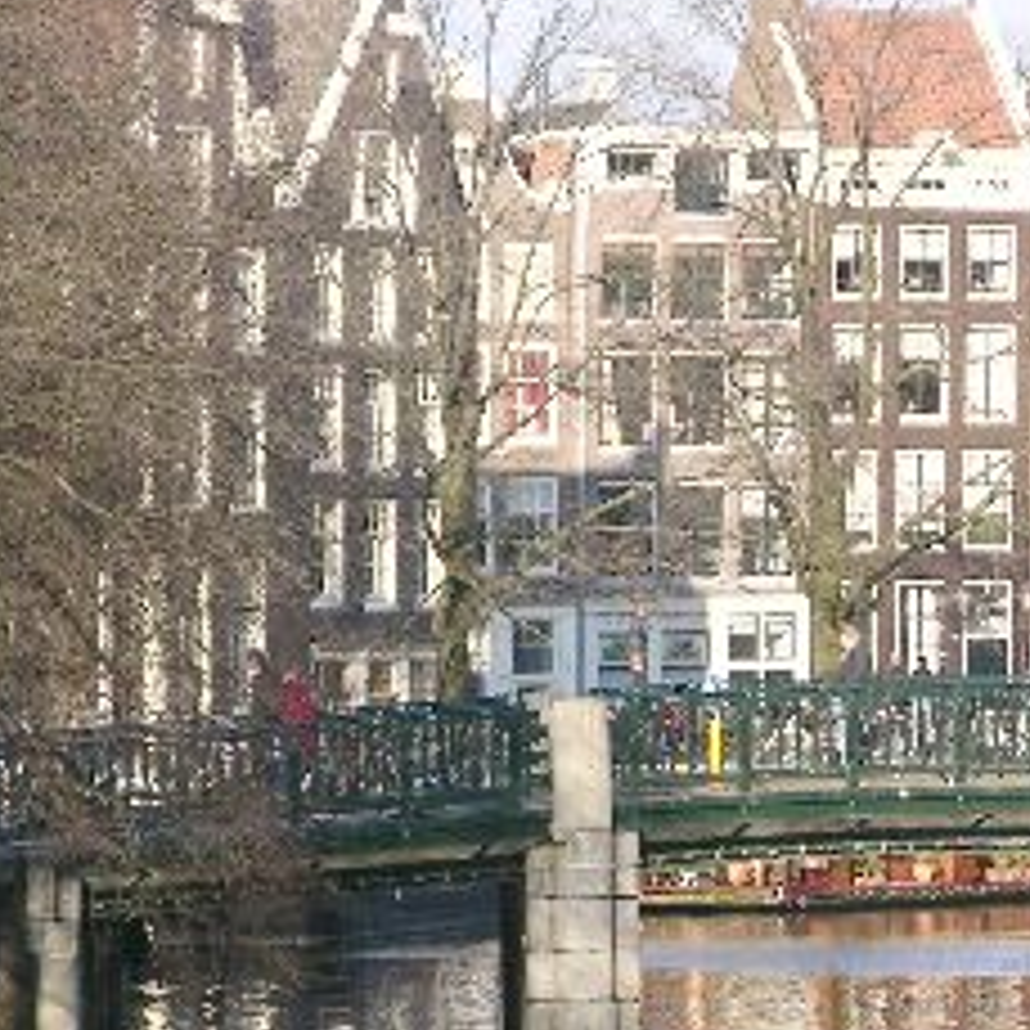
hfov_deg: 3.7
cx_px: 902
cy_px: 774
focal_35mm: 476
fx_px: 16024
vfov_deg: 3.7
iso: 50
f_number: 5.1
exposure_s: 1/124
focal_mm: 52.4
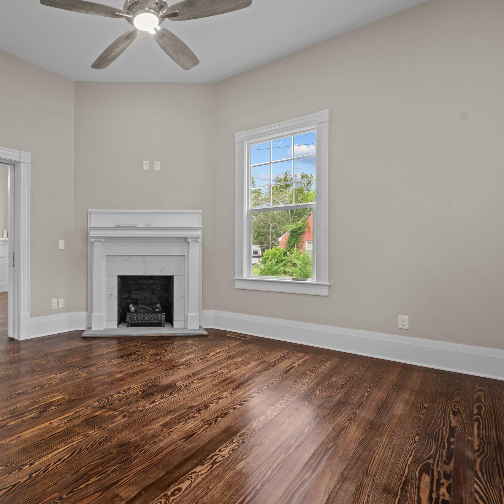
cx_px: 146
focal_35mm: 21
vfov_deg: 72.1
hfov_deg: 68.8
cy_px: 247
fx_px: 346
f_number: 8
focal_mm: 16
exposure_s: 1/1.67
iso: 400
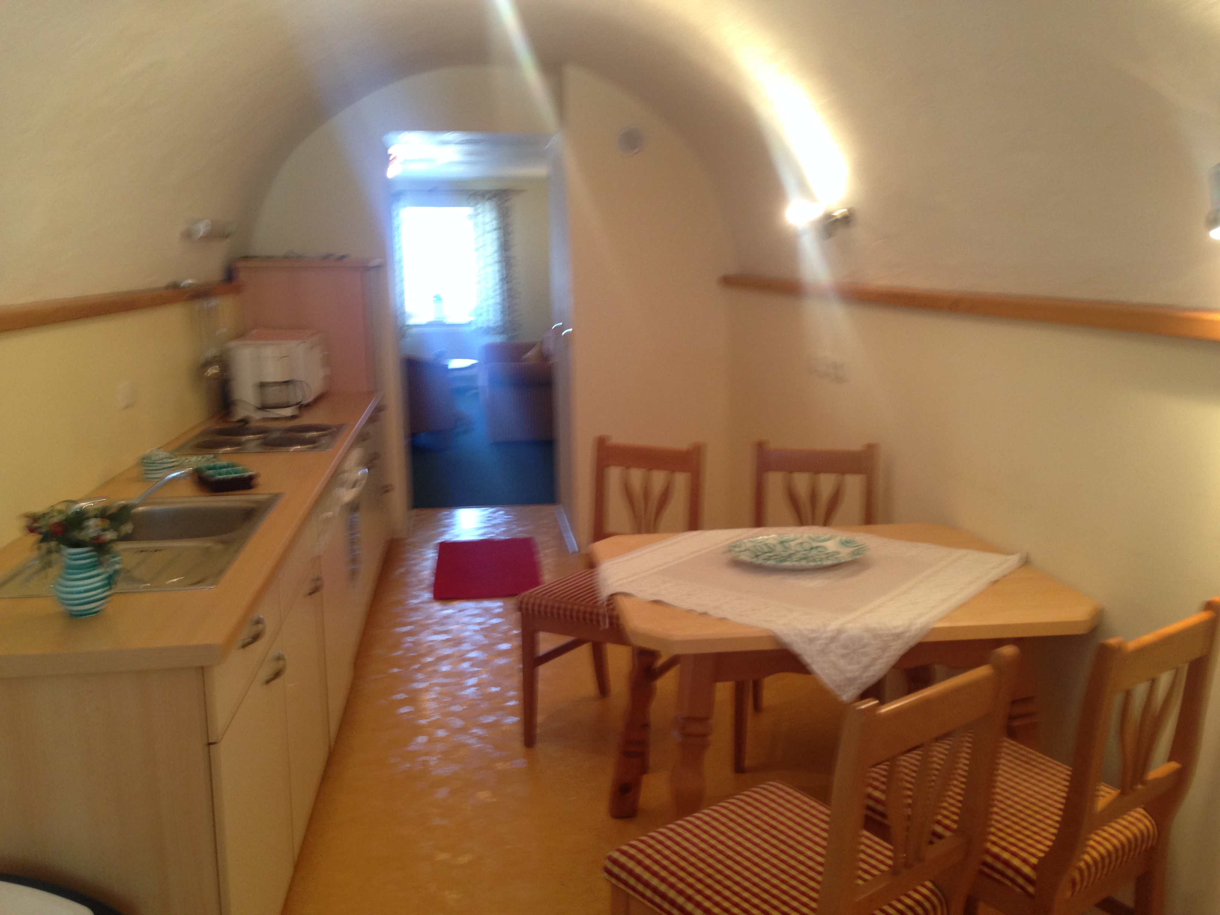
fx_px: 1163
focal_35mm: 33
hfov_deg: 55.4
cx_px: 610
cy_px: 458
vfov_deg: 42.9
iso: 100
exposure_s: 1/20
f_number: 2.4
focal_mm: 4.12
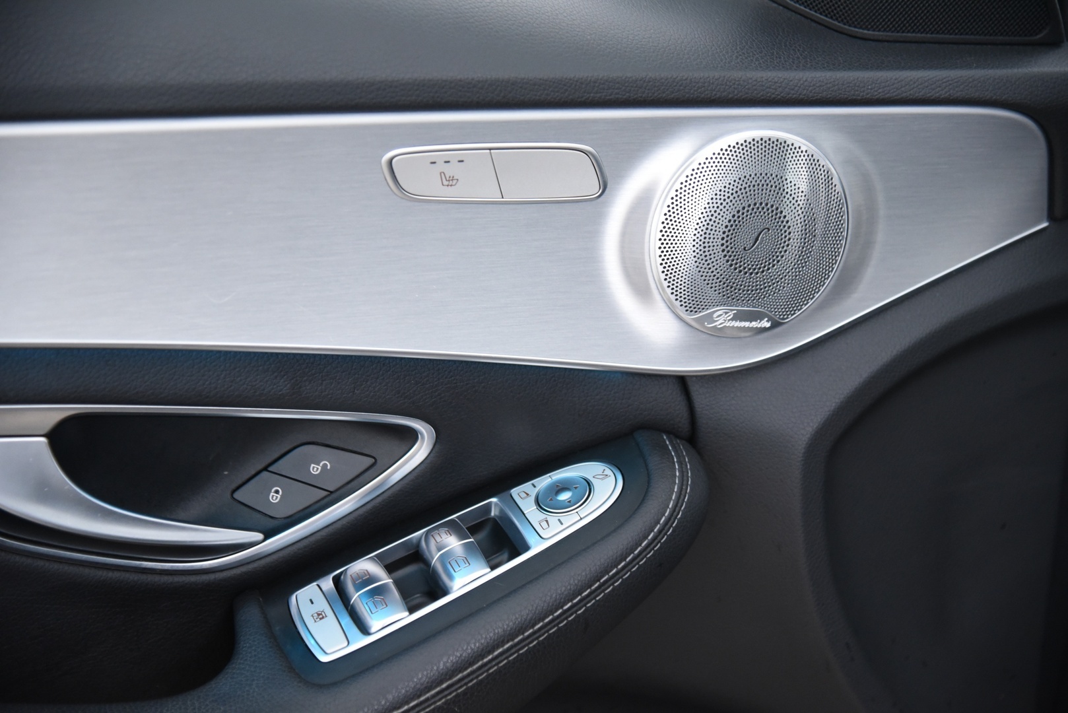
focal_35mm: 75
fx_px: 2226
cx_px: 534
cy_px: 356
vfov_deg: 18.2
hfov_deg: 27.0
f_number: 4
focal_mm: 75
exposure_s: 1/30
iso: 4000
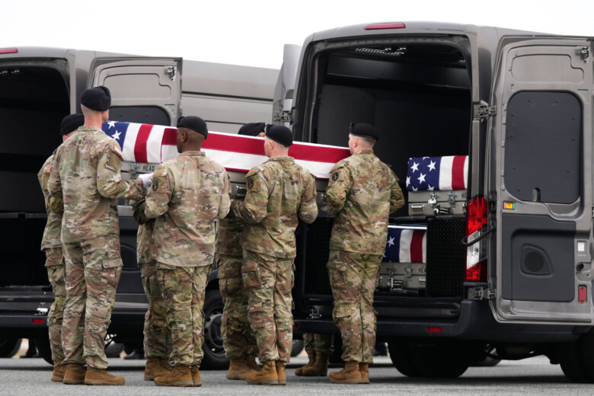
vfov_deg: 7.6
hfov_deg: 11.4
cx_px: 297
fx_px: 2986
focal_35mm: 181
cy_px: 198
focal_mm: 121
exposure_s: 1/800
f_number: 2.8
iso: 125
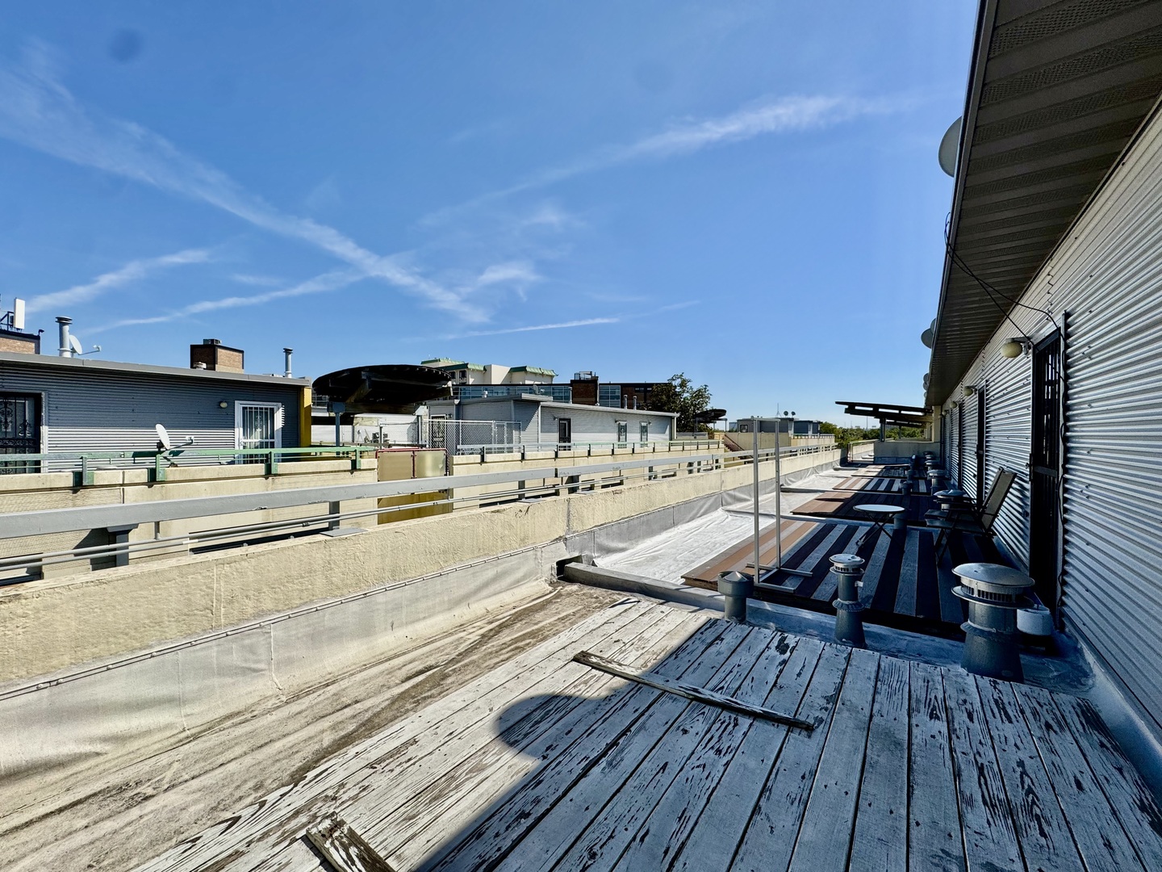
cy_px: 436
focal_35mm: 14
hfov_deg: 102.1
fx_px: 470
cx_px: 581
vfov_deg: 85.7
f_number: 2.2
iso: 40
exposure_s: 1/3906
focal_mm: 2.22
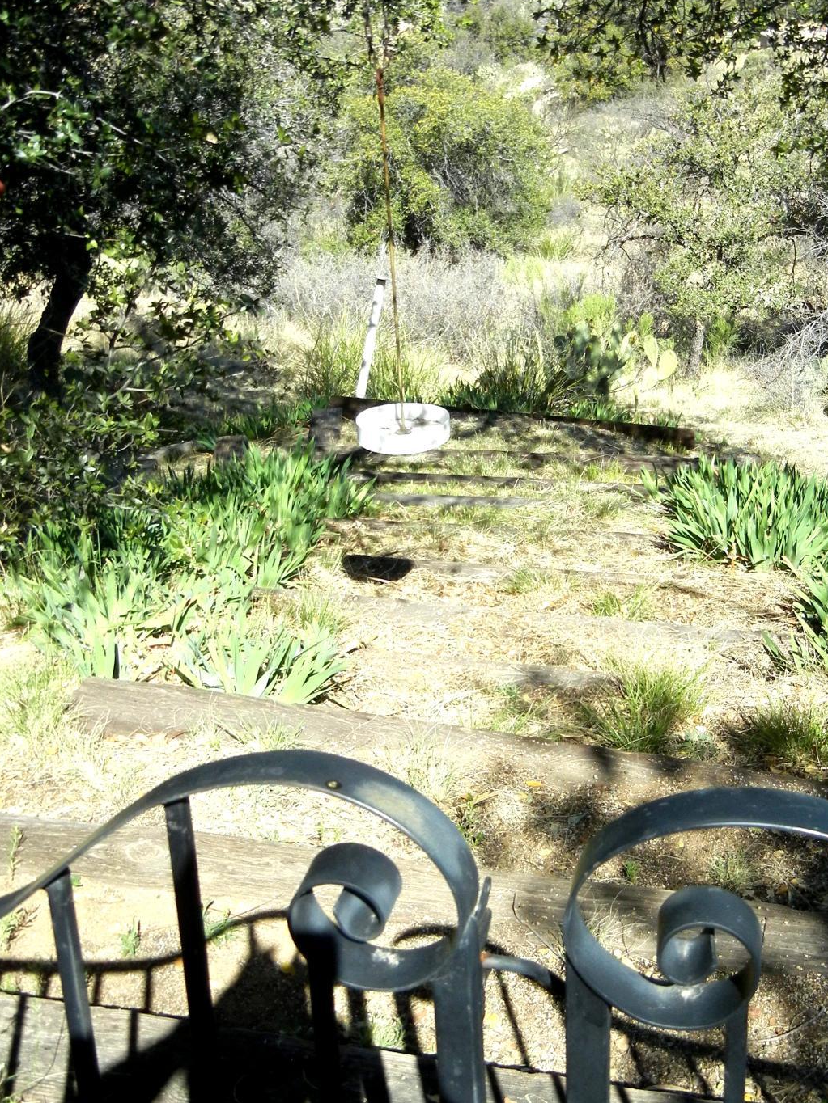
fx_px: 1403
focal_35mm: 44
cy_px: 515
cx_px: 526
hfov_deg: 32.7
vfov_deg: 42.9
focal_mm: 5.4
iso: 160
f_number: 7
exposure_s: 1/296
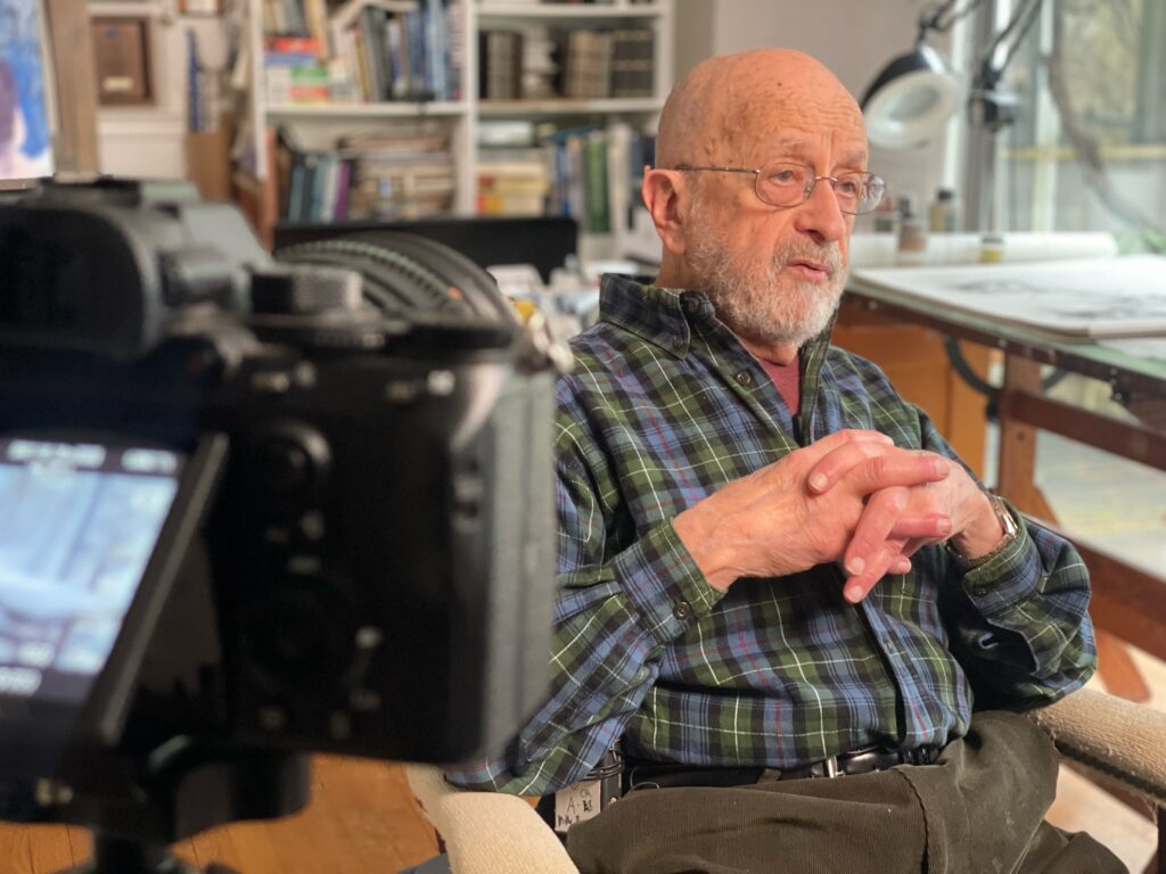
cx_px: 583
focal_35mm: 52
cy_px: 437
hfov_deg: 36.8
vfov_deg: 28.0
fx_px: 1752
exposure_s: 1/83
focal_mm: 6
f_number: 2
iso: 250
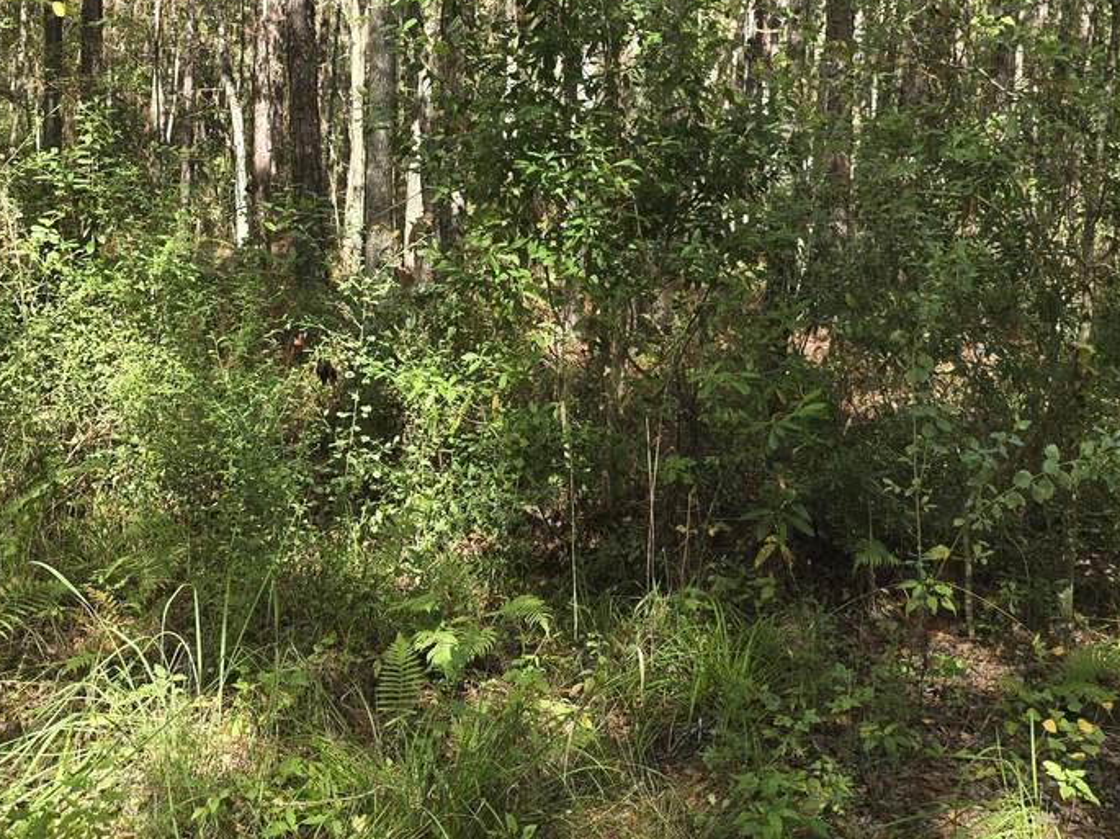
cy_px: 263
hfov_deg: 43.9
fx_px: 1391
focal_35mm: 43
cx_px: 531
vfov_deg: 33.2
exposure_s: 1/180
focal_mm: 6.3
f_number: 1.7
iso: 32
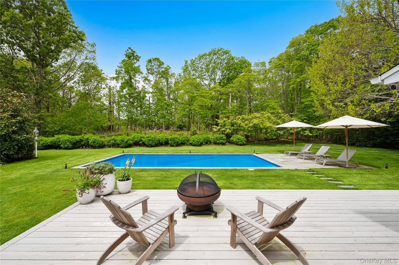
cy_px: 132
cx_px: 200
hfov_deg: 104.3
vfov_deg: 81.1
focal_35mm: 14
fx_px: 155
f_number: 10
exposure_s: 1/250
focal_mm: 14
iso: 100
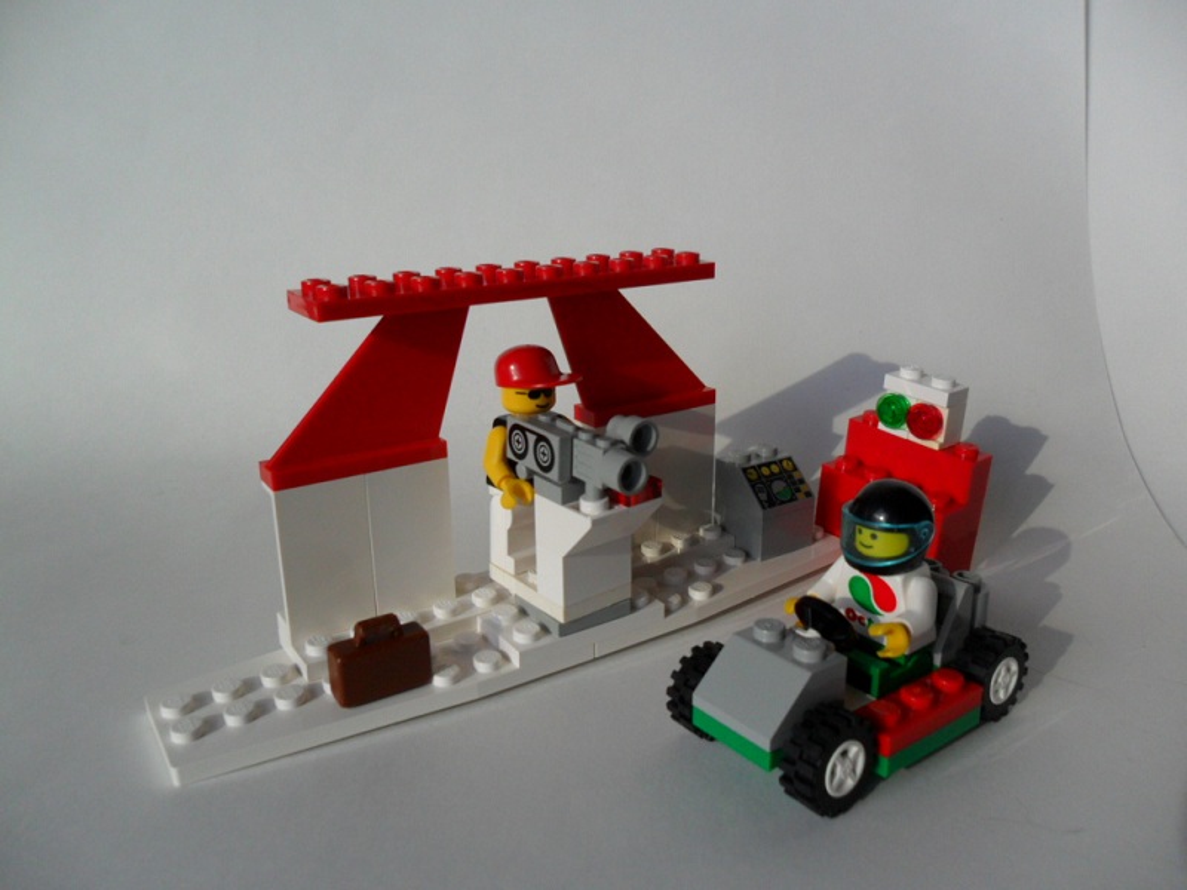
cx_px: 594
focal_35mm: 27
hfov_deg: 65.3
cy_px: 445
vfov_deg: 51.4
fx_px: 926
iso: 100
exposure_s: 1/350
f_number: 3.5
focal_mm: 4.9
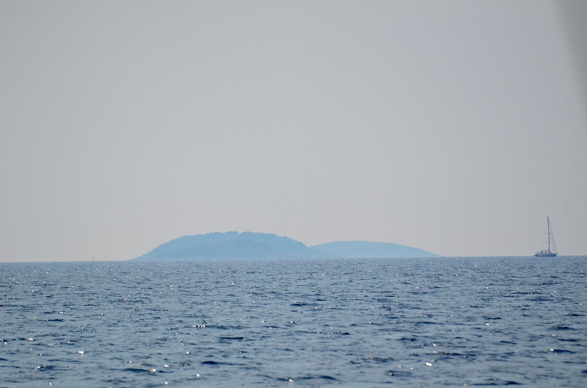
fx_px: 6588
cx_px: 294
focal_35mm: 405
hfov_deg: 5.1
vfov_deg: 3.4
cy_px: 194
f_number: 5.6
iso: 400
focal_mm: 270
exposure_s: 1/4000
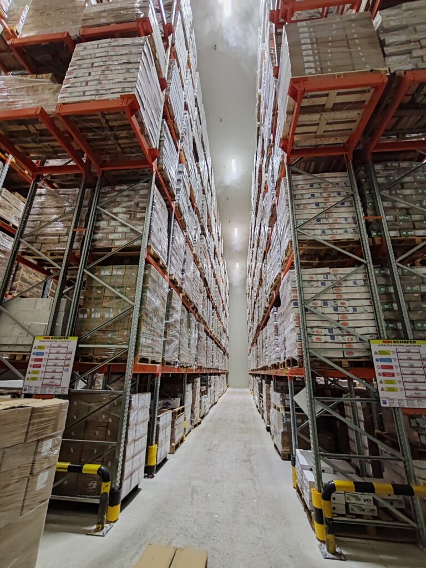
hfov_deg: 78.1
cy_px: 284
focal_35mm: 16
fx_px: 263
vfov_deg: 94.5
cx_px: 213
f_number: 2.2
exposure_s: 1/33
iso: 200
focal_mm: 1.96
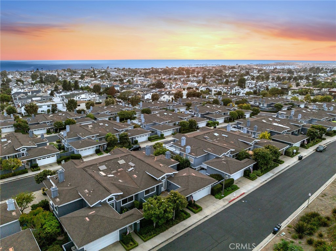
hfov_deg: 71.6
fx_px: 233
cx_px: 168
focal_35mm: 24
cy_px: 126
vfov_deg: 56.7
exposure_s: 1/500
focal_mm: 12.29
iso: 400
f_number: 2.8
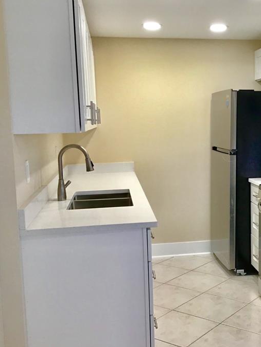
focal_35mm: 47
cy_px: 179
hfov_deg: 30.2
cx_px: 205
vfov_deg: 40.4
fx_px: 472
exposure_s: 1/30
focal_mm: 3.3
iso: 25
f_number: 2.4
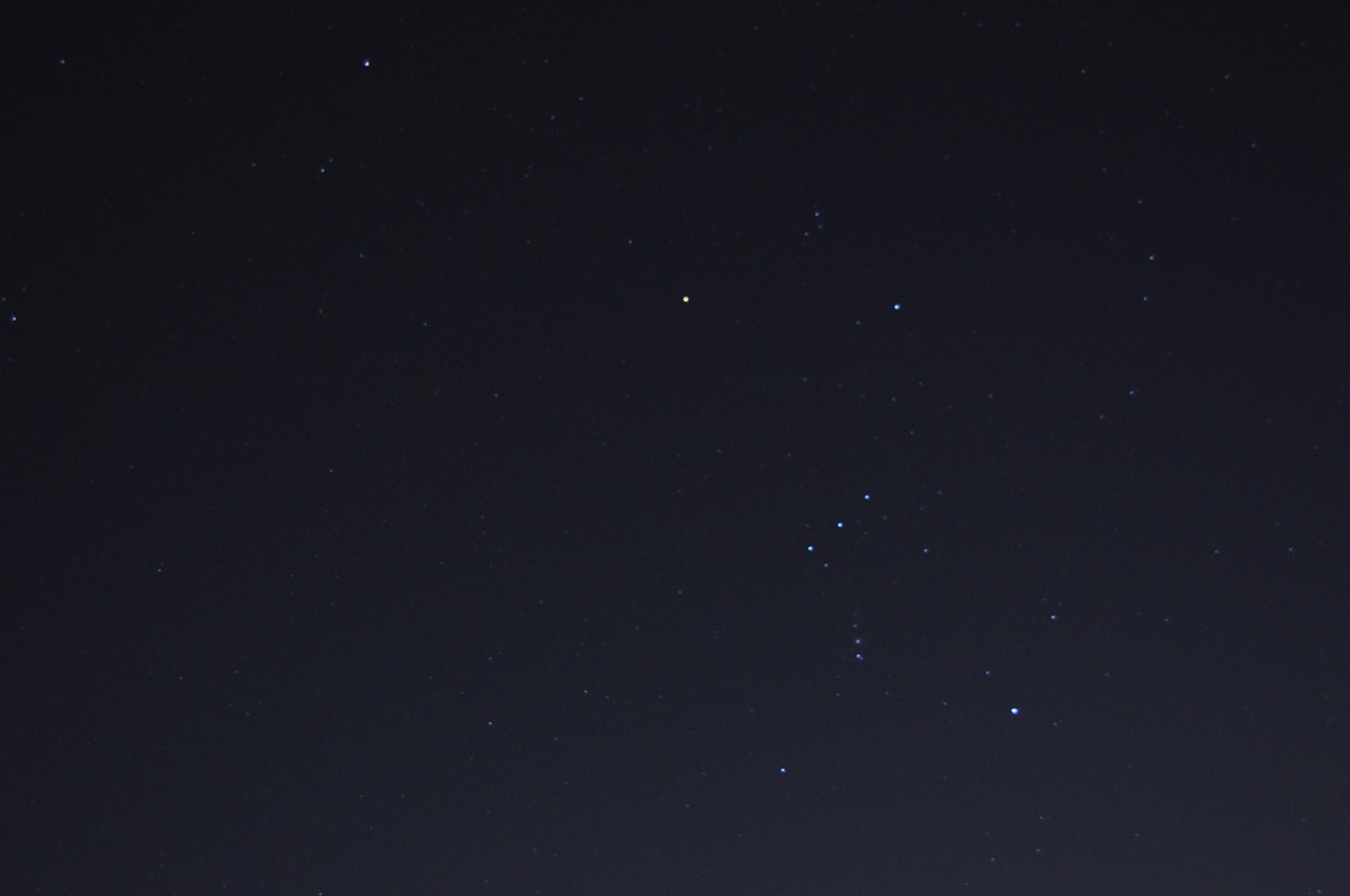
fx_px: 1517
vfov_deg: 32.9
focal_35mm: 40
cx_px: 675
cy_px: 448
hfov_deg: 48.0
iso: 500
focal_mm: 27
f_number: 4
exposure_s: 6
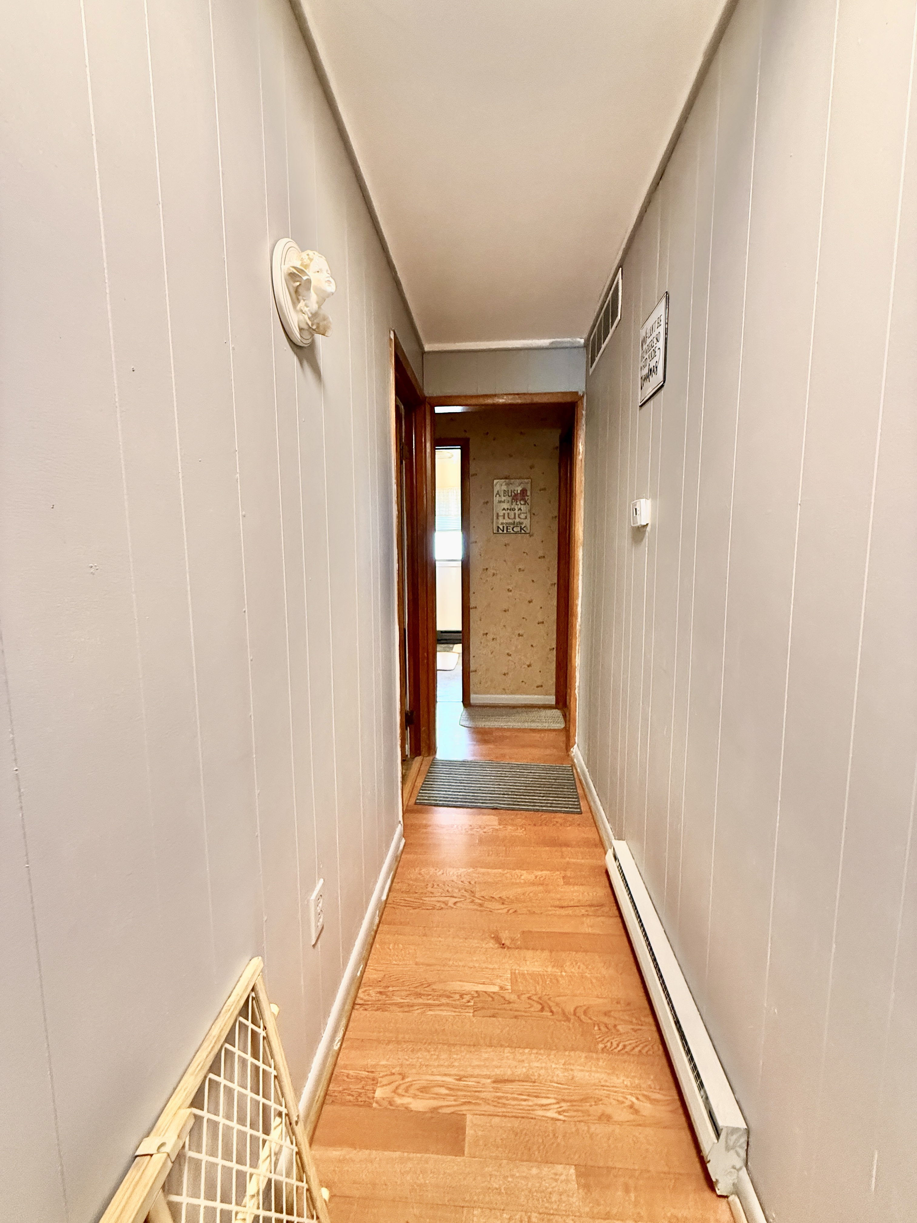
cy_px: 612
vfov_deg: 102.1
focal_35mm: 14
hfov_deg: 85.7
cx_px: 458
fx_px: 494
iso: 640
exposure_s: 1/60
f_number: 2.2
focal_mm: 2.22
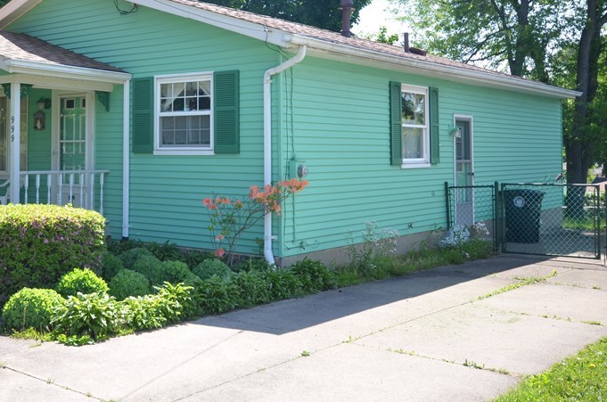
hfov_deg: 40.4
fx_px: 808
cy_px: 109
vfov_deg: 27.6
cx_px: 178
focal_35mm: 48
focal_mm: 20
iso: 200
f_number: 7.1
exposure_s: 1/200
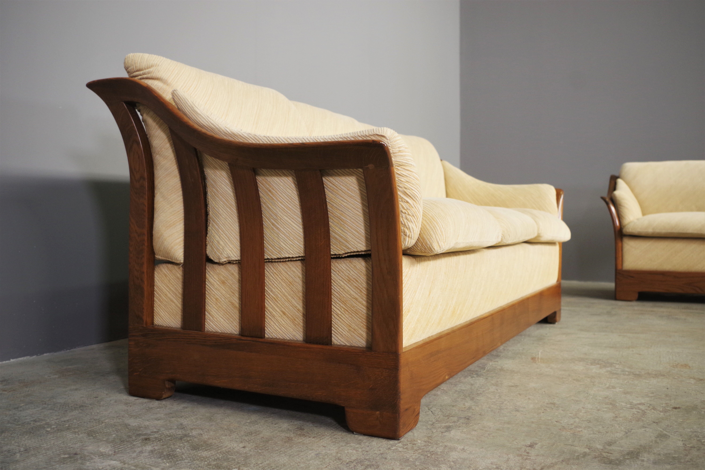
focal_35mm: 34
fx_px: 666
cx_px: 352
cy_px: 235
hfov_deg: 55.8
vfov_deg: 38.9
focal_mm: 23.13
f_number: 4
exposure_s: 1/60
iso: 400
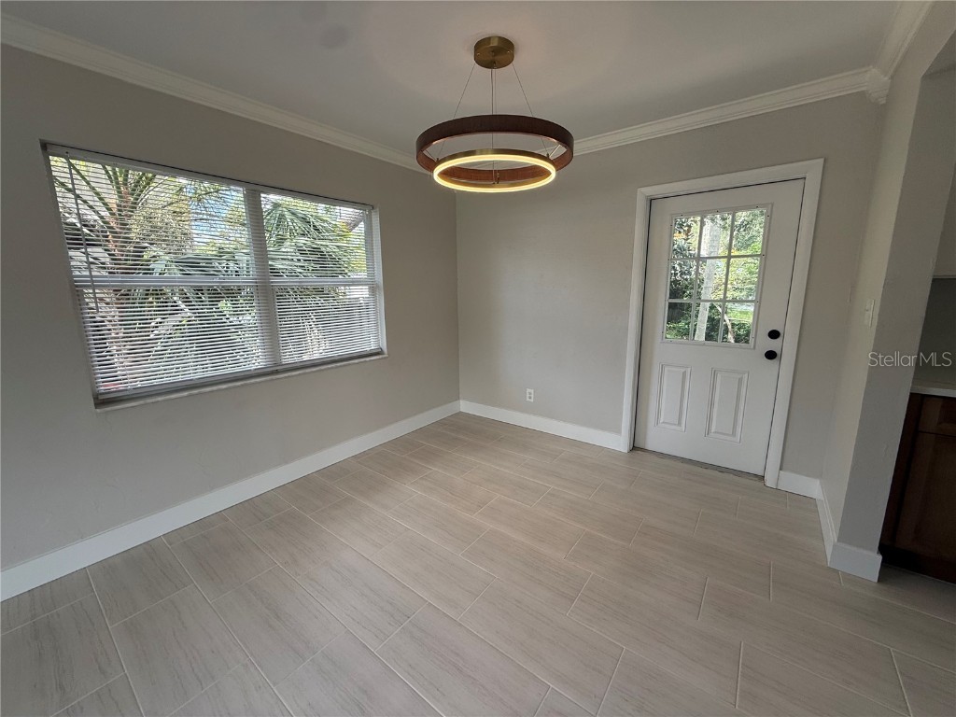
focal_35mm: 14
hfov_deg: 102.1
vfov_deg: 85.7
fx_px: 387
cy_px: 358
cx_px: 478
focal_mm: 2.22
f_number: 2.2
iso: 64
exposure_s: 1/135
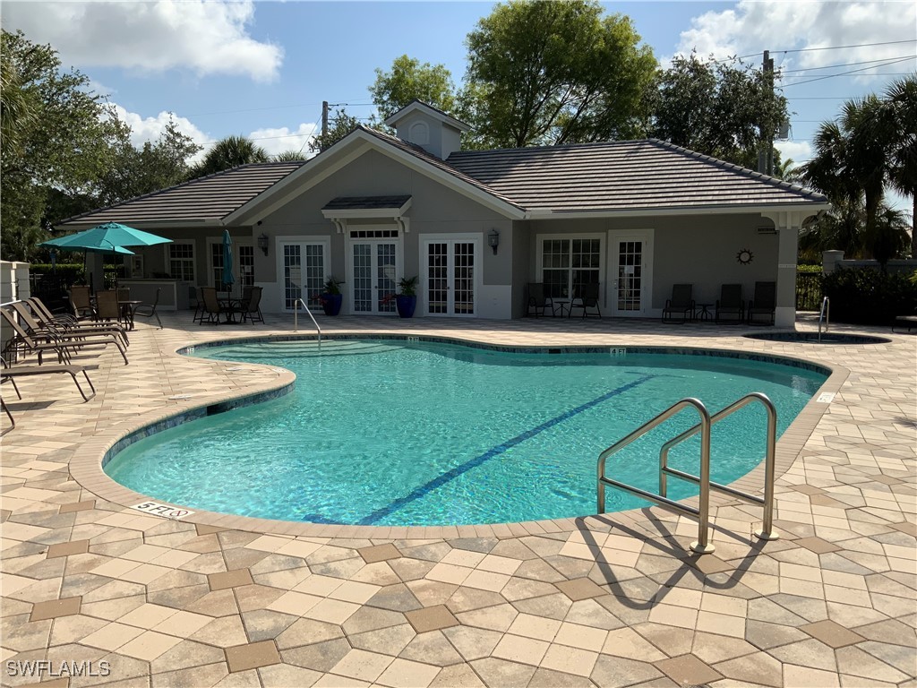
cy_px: 344
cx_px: 458
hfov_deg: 61.7
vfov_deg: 48.2
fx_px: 768
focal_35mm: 29
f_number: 1.8
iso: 16
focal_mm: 3
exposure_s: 1/3125
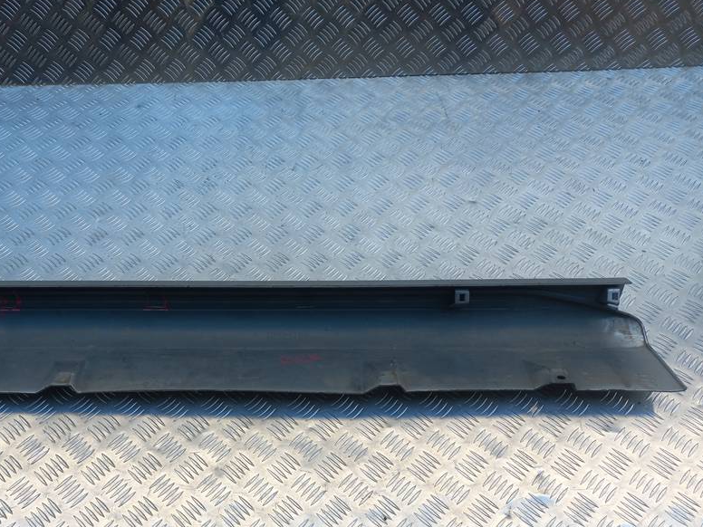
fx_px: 670
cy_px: 325
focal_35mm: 33
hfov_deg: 54.5
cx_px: 252
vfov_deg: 42.7
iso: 25
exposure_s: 1/110
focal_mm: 4.6
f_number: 1.8
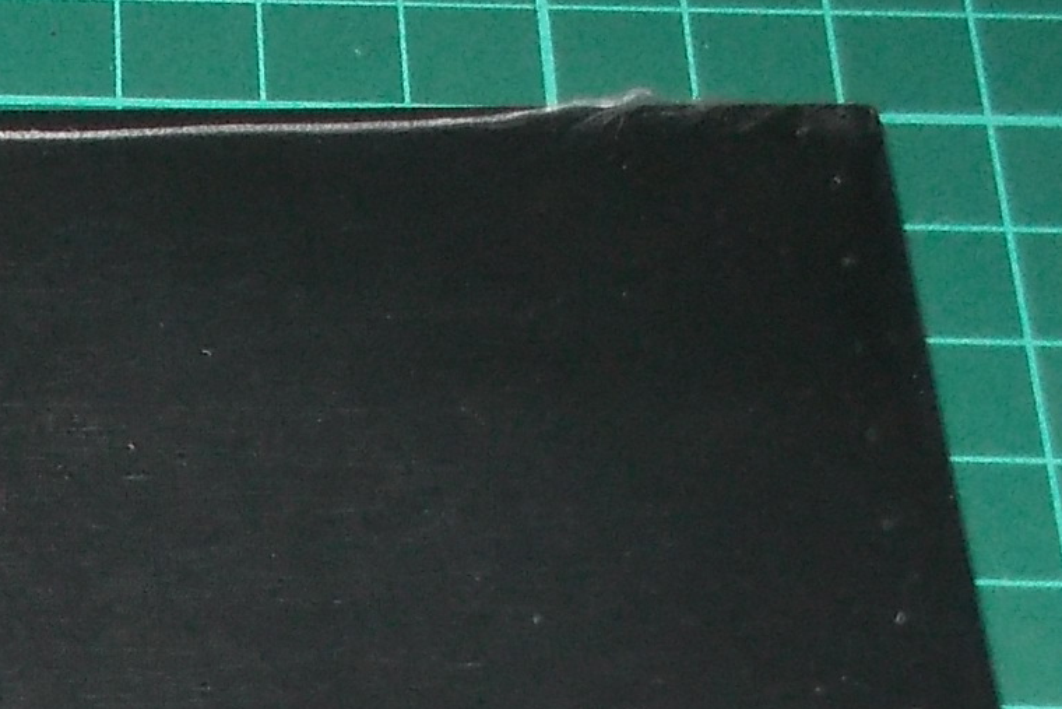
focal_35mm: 115
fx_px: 3393
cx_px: -193
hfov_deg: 17.0
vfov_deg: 11.3
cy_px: 1136
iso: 200
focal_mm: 5.2
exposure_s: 1/30
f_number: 3.7
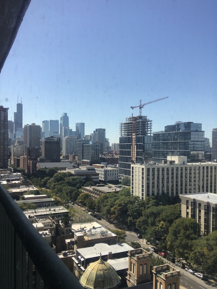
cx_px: 108
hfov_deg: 44.2
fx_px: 267
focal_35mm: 32
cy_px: 144
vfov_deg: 56.8
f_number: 2.2
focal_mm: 2.87
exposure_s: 1/815
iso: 25
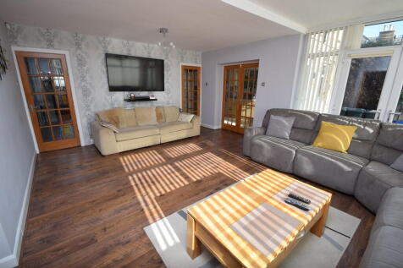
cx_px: 202
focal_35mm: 15
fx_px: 168
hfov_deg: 100.4
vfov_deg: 77.3
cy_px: 134
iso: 400
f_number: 8
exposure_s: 1/250
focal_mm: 10
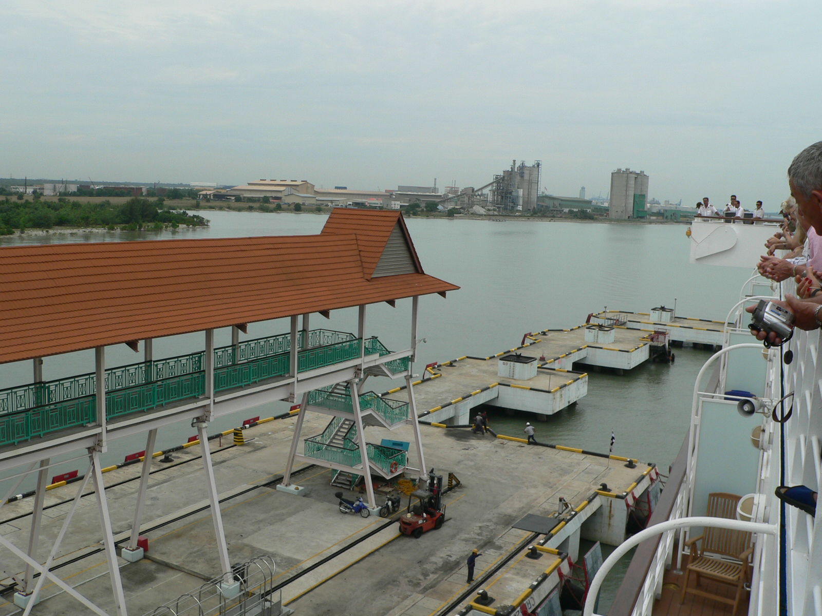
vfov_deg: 39.7
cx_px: 411
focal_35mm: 36
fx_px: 855
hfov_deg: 51.4
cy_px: 308
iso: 80
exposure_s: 1/500
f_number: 5.2
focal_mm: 6
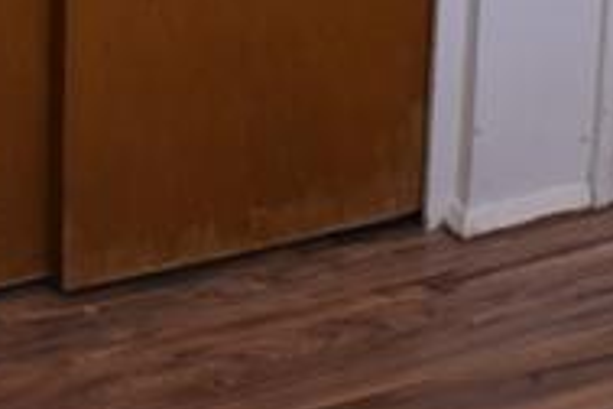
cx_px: 266
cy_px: -669
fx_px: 3320
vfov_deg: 6.6
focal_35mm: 195
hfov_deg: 10.5
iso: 400
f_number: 4
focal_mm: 24
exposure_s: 1/60
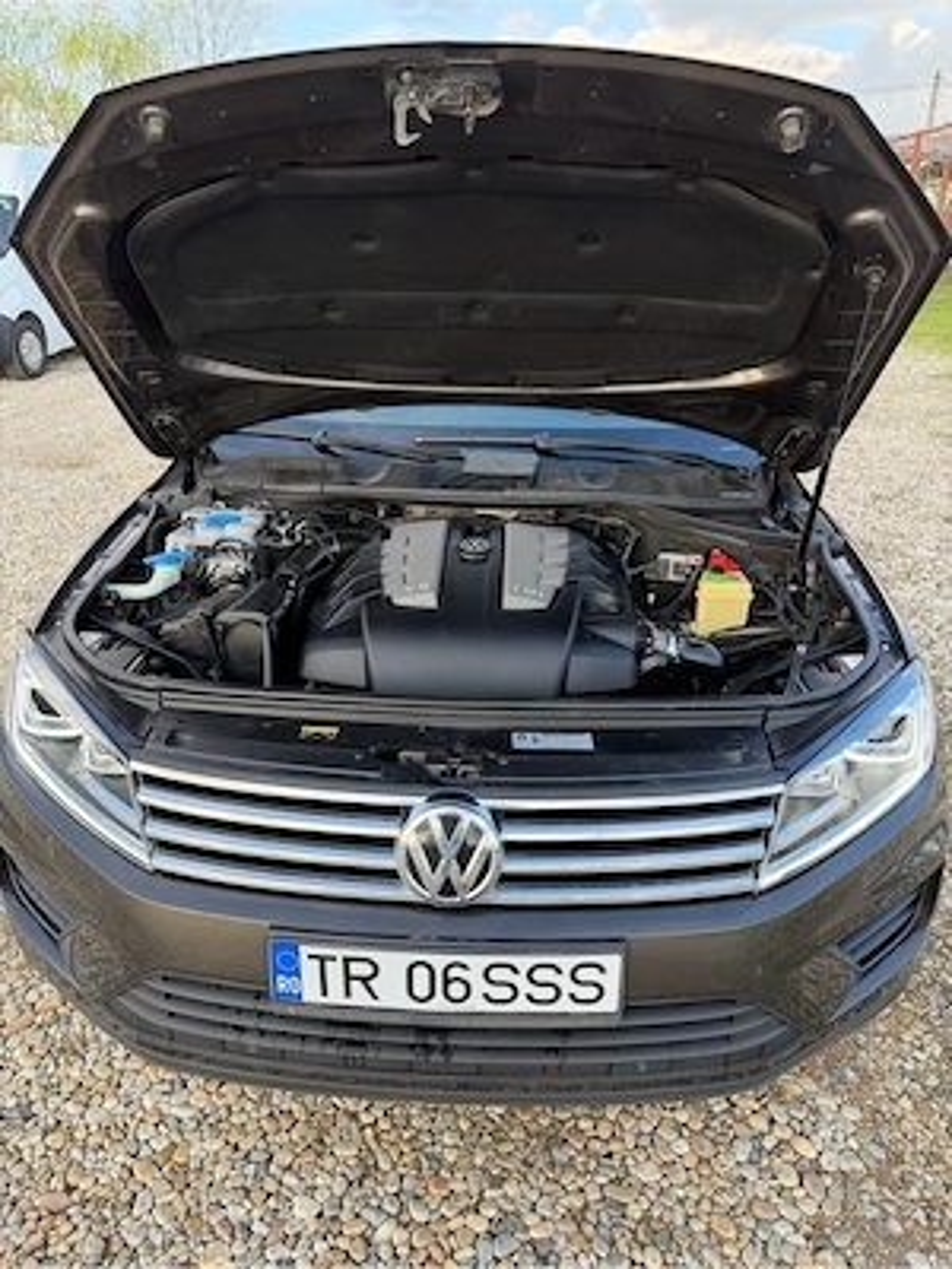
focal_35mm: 24
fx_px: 880
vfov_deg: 71.6
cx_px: 476
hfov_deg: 56.8
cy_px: 634
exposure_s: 1/330
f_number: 1.78
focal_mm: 6.76
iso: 100
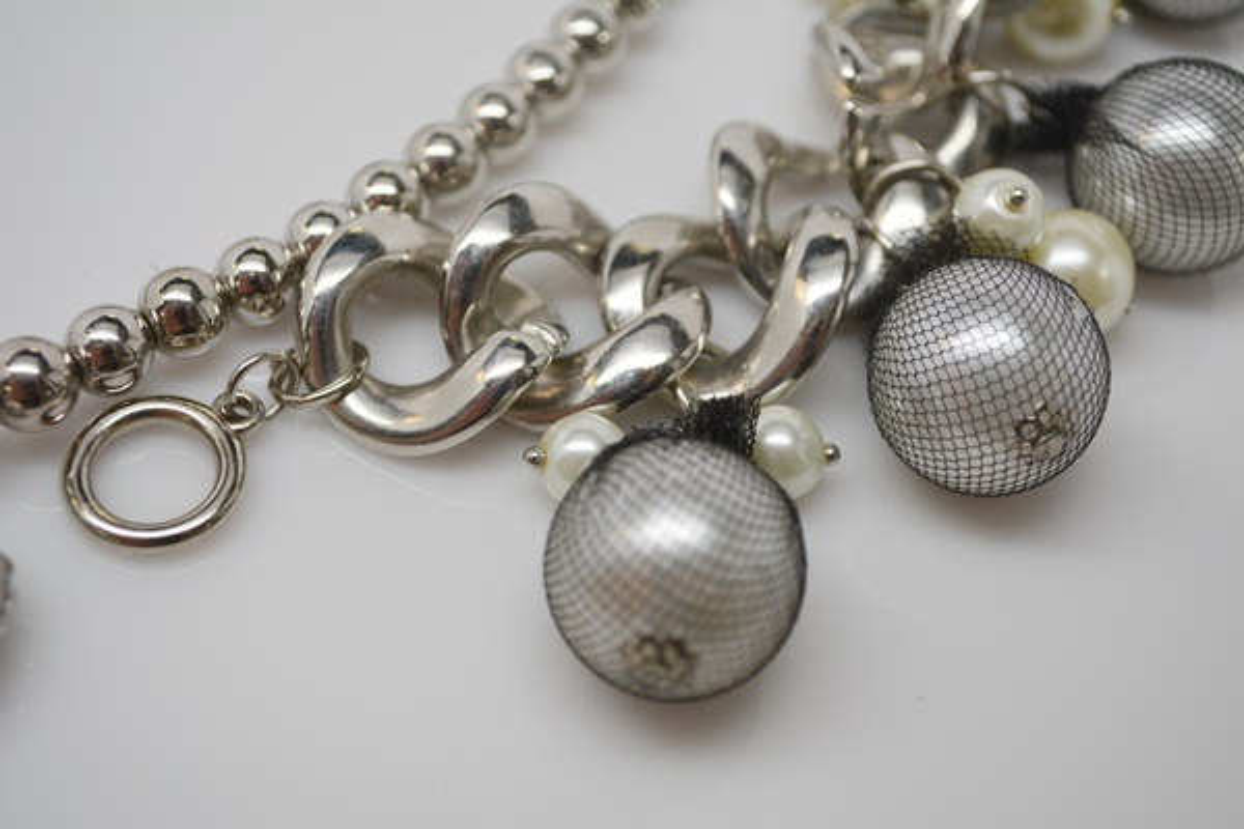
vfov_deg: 23.8
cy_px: 414
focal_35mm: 57
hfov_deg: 35.1
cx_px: 622
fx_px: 1970
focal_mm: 38
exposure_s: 1/125
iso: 400
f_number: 5.3
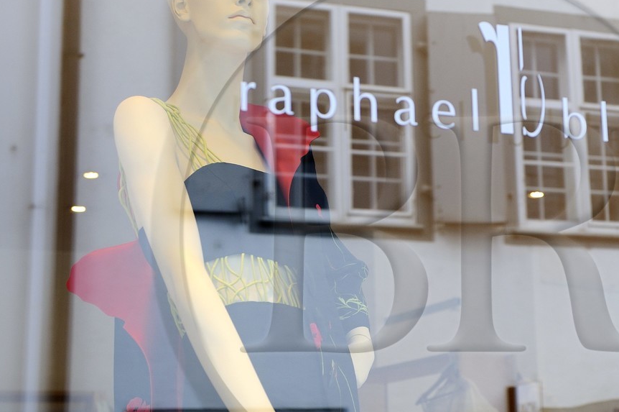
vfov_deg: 17.5
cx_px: 443
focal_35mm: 78
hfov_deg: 25.8
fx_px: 1340
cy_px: 235
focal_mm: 42
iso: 400
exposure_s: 1/160
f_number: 4
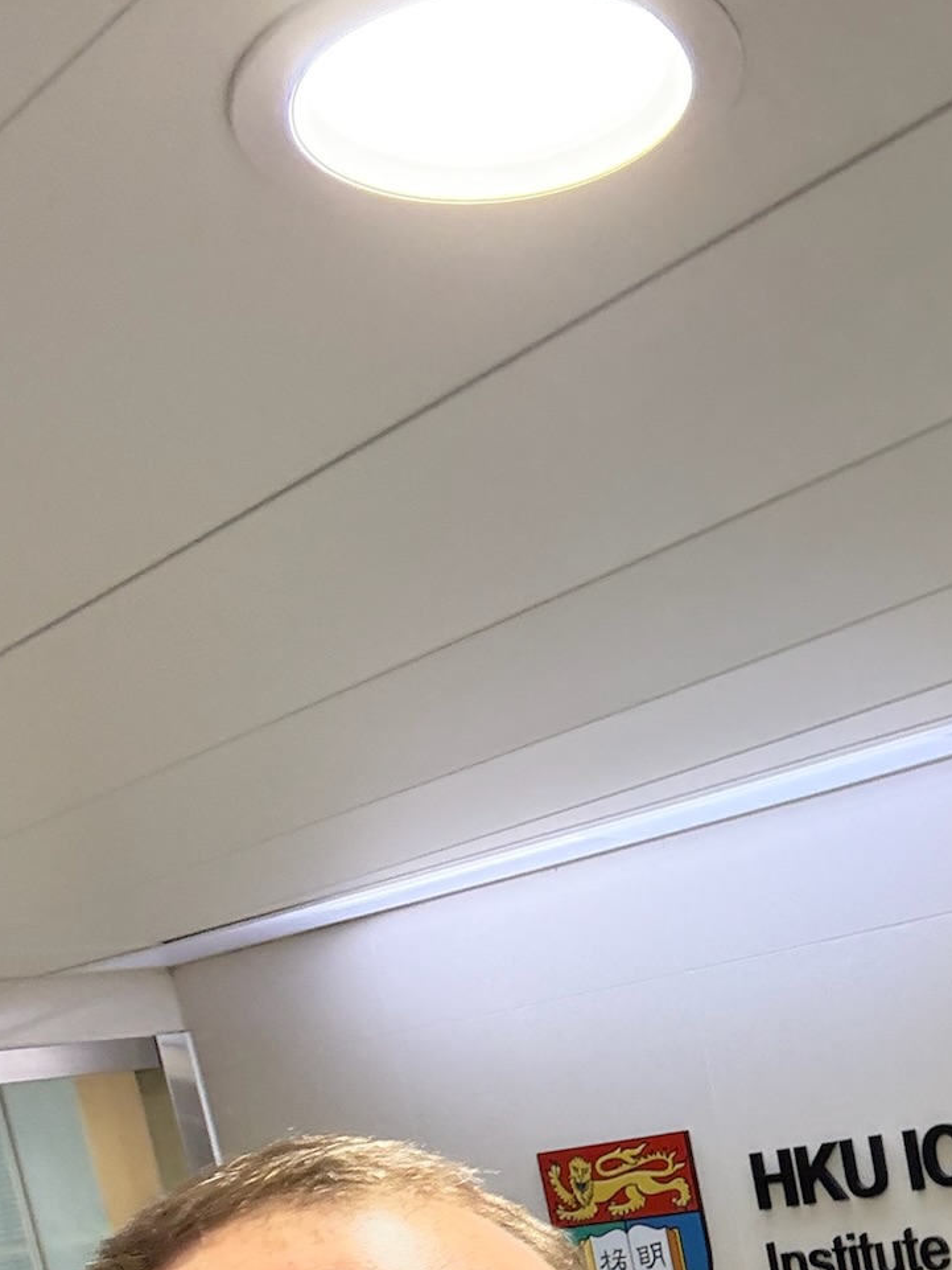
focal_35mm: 49
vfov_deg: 34.6
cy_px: 1326
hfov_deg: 28.0
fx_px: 1796
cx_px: 937
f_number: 1.9
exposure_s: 1/50
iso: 160
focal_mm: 2.69
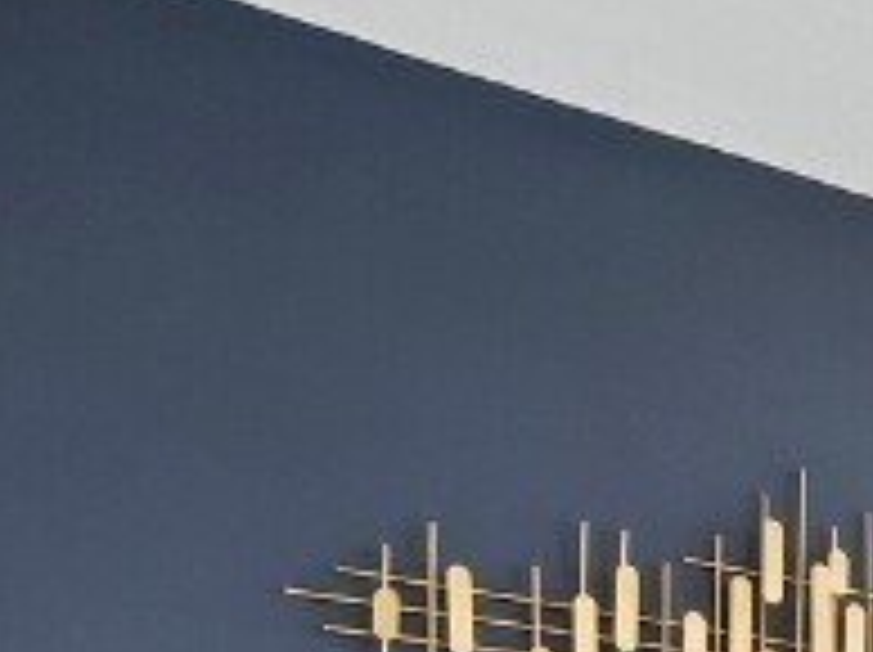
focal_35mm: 74
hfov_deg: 21.9
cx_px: 1310
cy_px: 1268
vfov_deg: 15.9
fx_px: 1864
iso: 400
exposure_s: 1/6
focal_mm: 7
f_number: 11
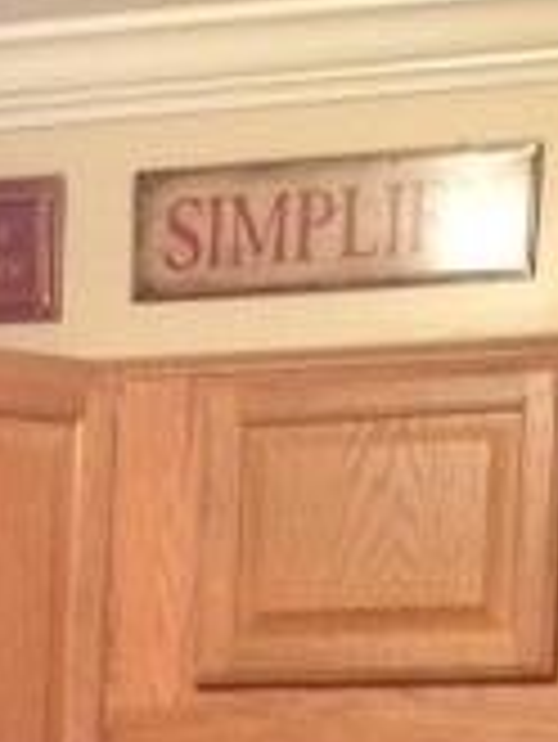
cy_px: 1187
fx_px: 2919
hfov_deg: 10.8
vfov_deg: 13.5
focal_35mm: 136
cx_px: -18
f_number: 2.4
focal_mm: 4.28
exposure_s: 1/17
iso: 400
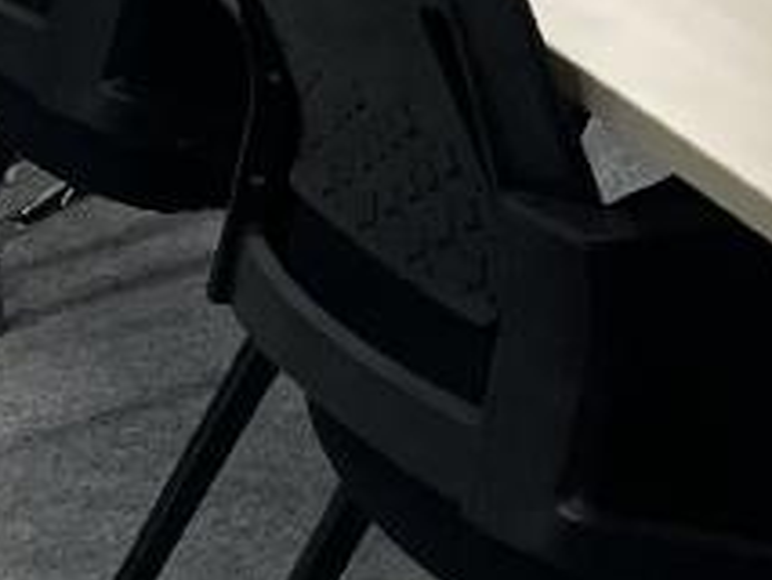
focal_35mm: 156
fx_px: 3481
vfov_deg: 8.7
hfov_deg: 11.8
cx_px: 1308
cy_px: -794
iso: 64
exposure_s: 1/100
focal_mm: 4.2
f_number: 1.6
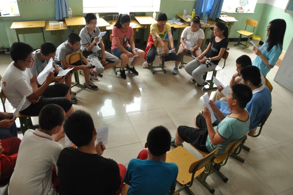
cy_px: 98
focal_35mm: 27
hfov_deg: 67.5
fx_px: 219
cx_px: 146
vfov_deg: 47.8
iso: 800
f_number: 6.3
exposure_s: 1/13
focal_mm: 18
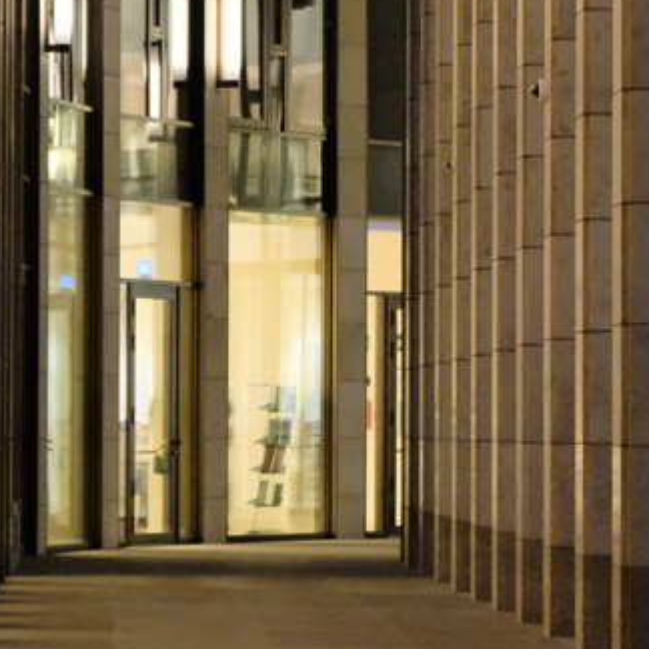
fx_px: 5982
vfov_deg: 6.2
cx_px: 473
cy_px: 253
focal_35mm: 282
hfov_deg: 6.2
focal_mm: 70
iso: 12800
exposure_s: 1/150
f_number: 2.8
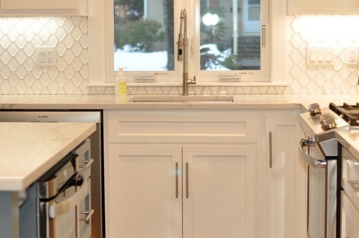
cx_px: 191
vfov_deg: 15.5
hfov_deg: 23.2
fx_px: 875
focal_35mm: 88
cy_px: 96
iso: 400
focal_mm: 35
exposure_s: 1/200
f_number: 2.5
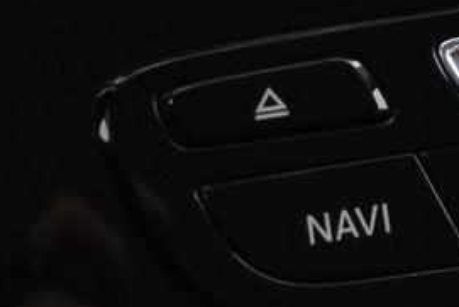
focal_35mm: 246
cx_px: 827
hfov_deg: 8.1
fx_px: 3144
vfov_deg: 5.5
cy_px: -271
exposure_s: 1/40
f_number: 4.5
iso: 5000
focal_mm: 27.5
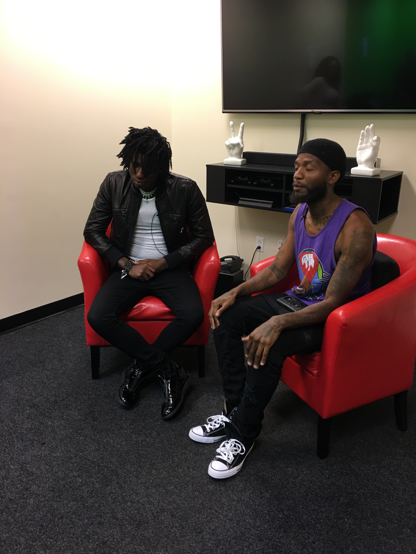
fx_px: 465
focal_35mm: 29
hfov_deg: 48.2
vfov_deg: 61.7
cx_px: 208
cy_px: 277
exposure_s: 1/15
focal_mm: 4.15
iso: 32
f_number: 2.2
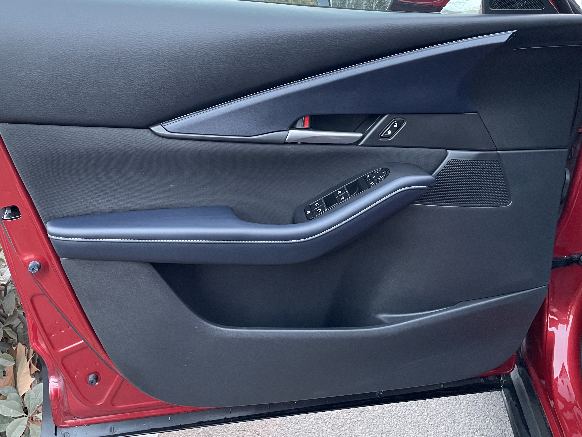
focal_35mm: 31
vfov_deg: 45.4
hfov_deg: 58.3
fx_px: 521
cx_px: 279
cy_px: 205
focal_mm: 4.2
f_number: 1.6
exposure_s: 1/44
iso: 500
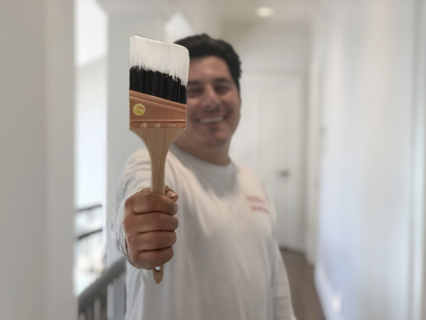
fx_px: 701
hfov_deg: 33.8
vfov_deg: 25.7
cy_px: 160
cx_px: 213
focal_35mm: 57
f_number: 2.8
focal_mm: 6.6
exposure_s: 1/30
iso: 64
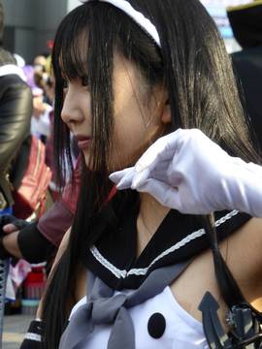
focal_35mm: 193
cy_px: 174
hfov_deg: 7.7
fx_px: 1948
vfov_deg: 10.2
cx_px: 131
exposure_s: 1/100
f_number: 5.4
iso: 100
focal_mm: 31.3
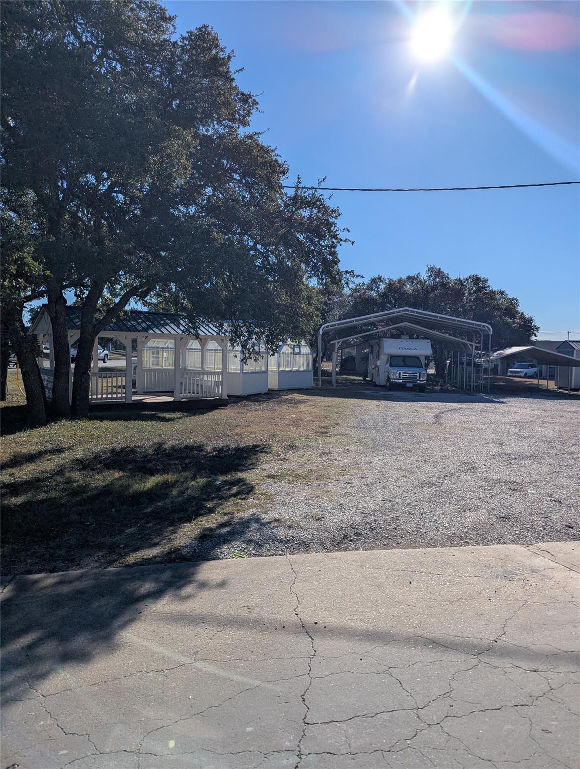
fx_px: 535
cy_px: 384
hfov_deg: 56.9
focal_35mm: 24
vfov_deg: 71.5
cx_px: 290
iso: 47
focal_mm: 6.81
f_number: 1.85
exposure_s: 1/5952
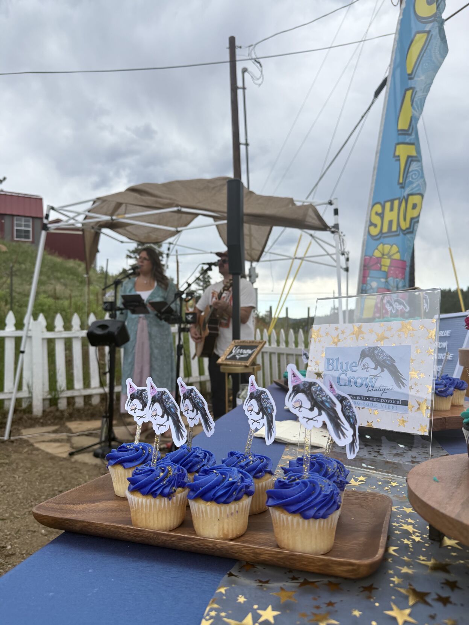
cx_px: 234
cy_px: 312
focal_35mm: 24
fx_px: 434
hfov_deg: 56.8
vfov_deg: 71.6
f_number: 1.78
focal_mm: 6.76
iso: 100
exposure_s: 1/1032
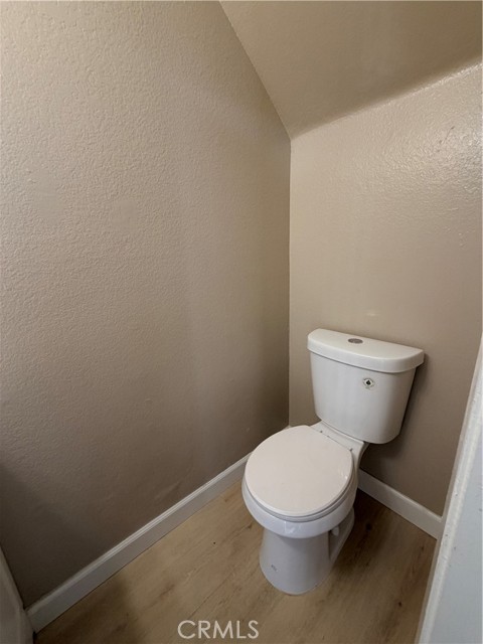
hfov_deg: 85.7
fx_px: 260
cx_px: 242
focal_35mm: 14
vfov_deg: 102.1
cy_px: 322
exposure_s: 1/60
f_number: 2.2
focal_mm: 2.22
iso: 200
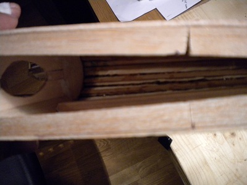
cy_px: 92
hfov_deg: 52.6
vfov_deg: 40.7
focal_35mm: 35
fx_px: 250
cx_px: 124
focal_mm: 6.3
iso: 400
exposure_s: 1/73
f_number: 3.1
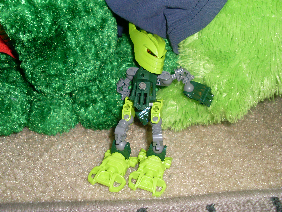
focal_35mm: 38
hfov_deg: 49.0
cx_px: 141
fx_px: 310
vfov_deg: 37.7
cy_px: 106
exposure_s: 1/45
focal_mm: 6.3
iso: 100
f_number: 7.7
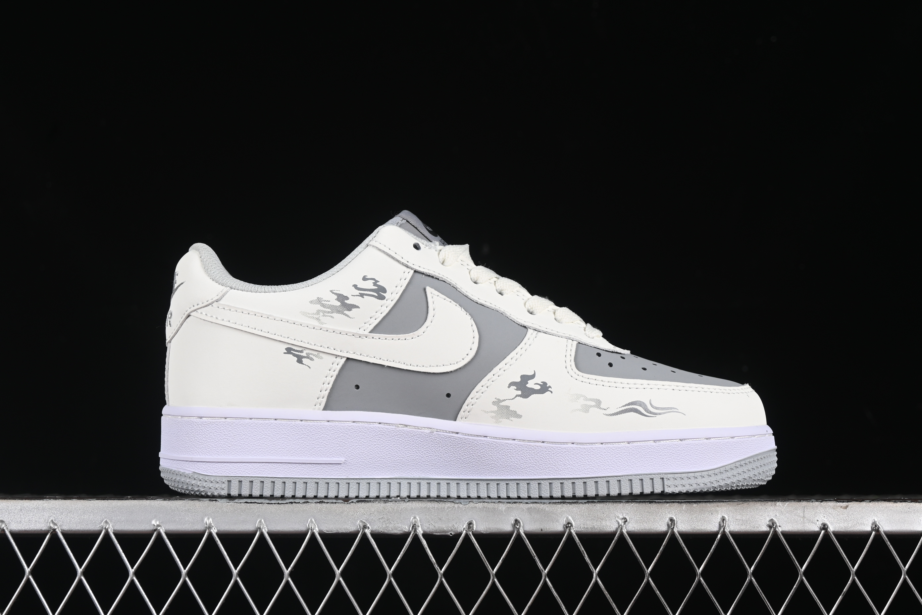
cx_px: 461
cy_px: 308
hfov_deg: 27.0
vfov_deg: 18.2
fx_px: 1921
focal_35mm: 75
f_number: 8
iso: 160
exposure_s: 1/80
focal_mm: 50
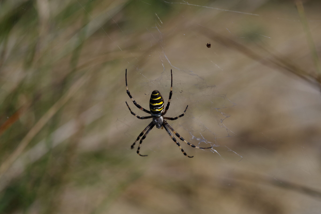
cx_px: 160
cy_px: 107
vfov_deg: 13.7
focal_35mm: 100
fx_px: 892
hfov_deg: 20.4
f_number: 7.1
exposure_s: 1/640
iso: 200
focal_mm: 100
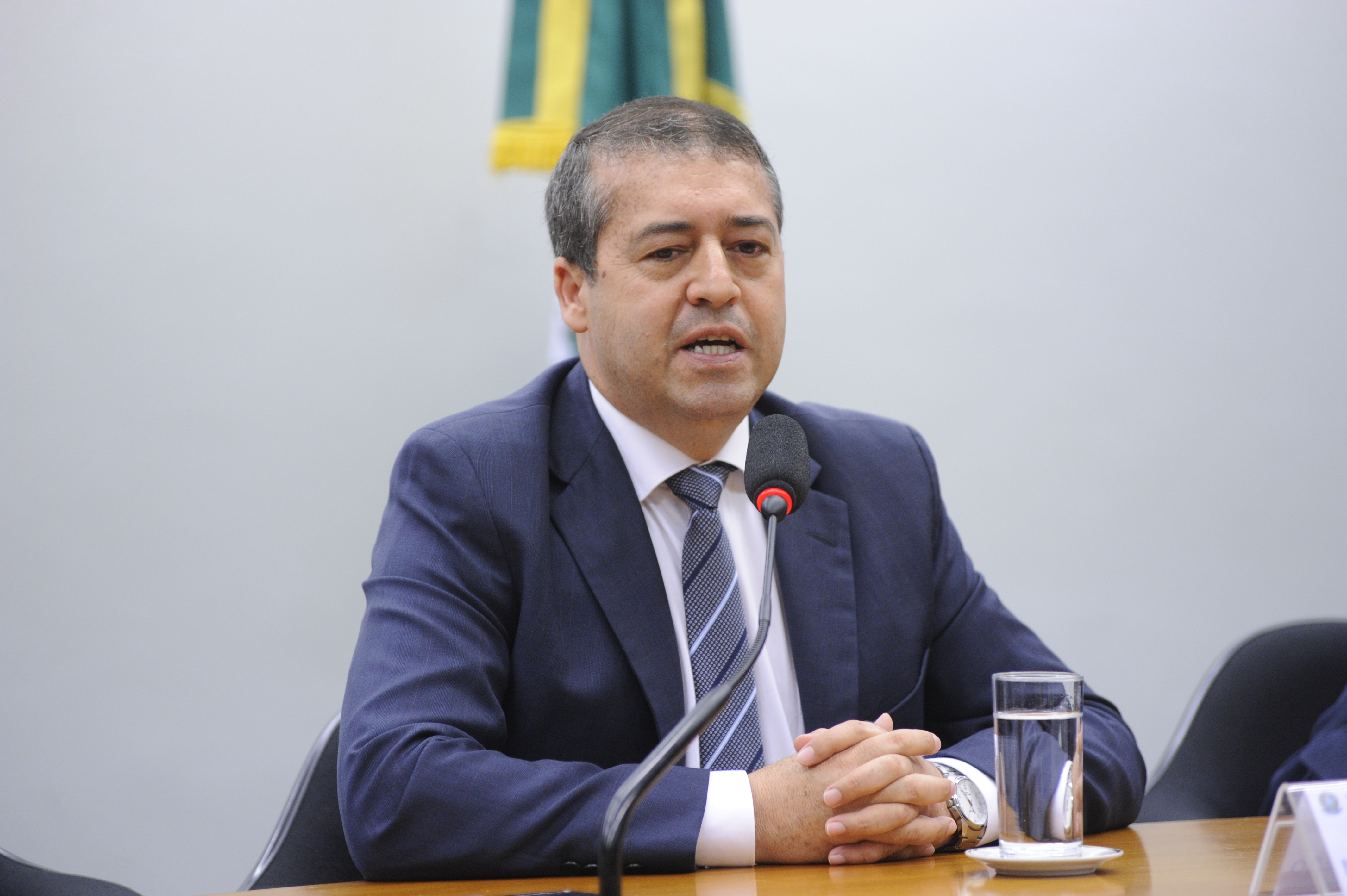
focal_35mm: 185
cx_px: 674
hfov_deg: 11.1
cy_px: 448
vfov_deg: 7.4
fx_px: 6918
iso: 1600
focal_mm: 185
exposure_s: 1/250
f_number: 4
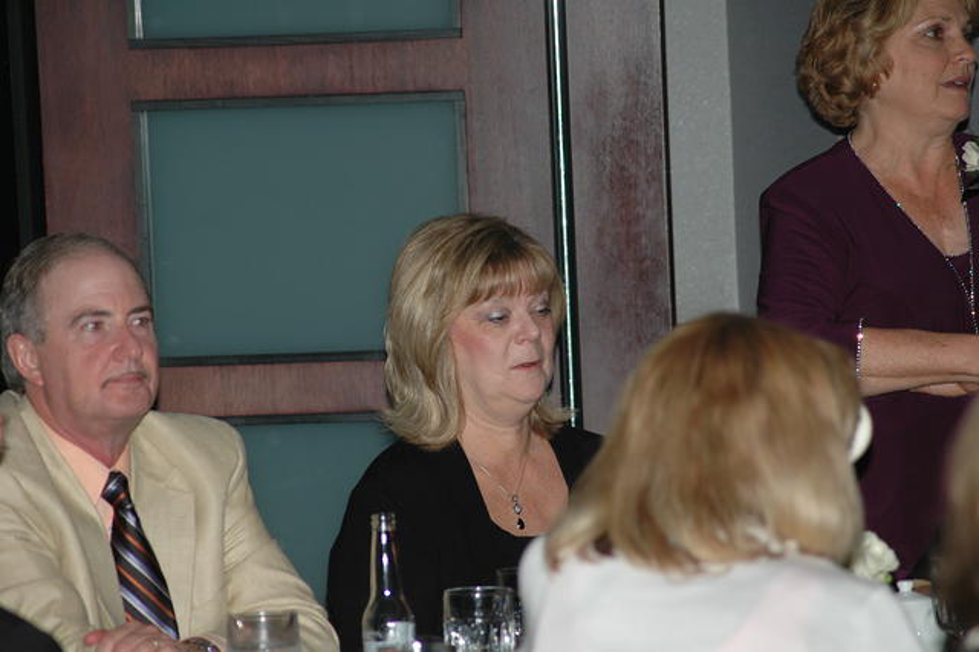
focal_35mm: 270
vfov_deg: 5.1
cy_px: 326
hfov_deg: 7.6
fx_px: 7338
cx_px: 490
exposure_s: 1/60
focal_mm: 180
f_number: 4.8
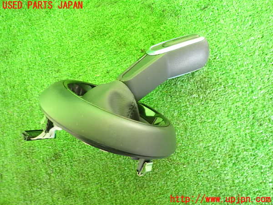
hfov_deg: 69.4
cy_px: 102
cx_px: 136
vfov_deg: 54.9
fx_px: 197
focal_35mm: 25
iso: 250
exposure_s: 1/30
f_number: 2
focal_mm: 4.5
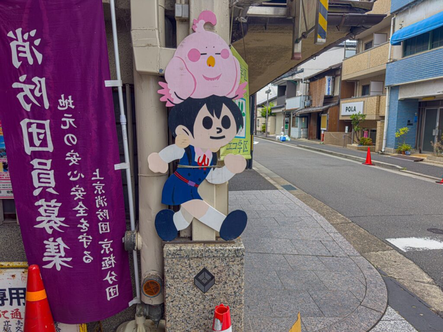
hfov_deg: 71.6
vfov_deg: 56.8
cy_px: 166
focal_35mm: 24
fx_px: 307
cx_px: 222
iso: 80
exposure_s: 1/730
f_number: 1.8
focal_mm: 6.86
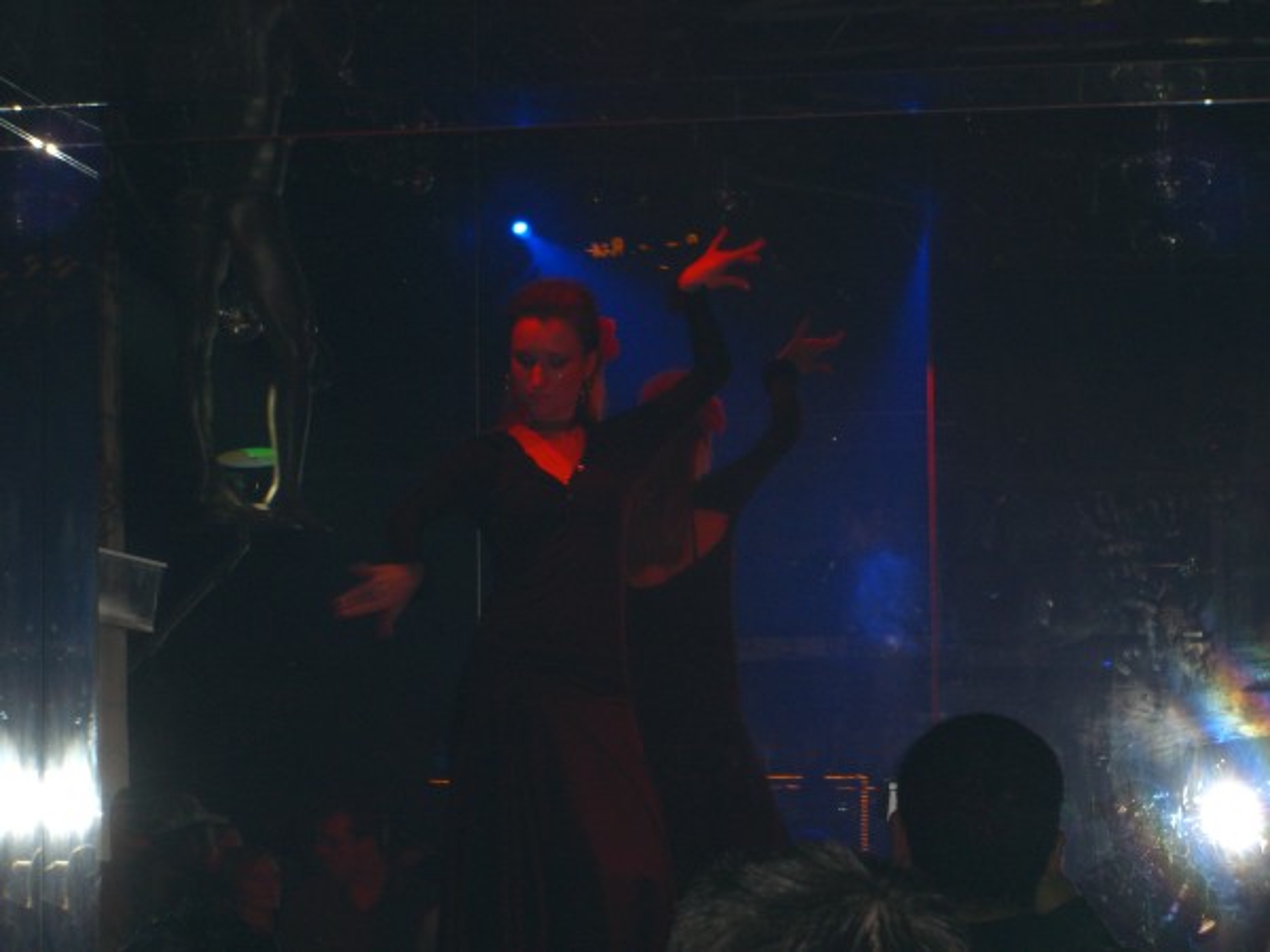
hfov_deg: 17.3
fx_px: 4182
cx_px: 635
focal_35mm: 114
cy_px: 476
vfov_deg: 13.0
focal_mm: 23.7
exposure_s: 1/60
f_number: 5.1
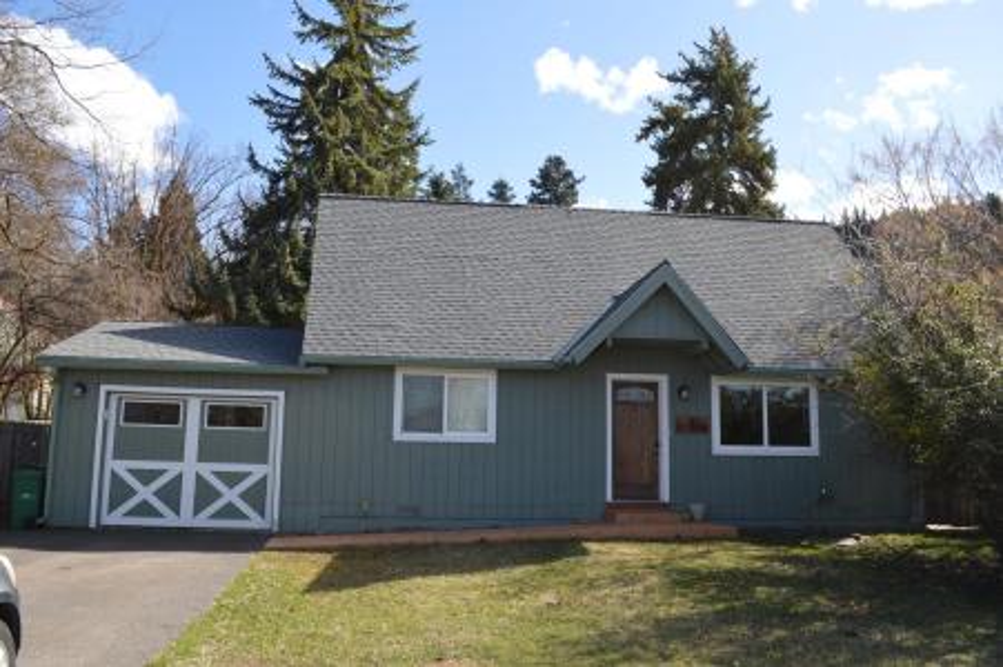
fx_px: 752
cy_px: 334
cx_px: 502
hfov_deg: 67.4
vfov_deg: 47.9
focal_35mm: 27
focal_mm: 18
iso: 100
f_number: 5.6
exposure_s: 1/200
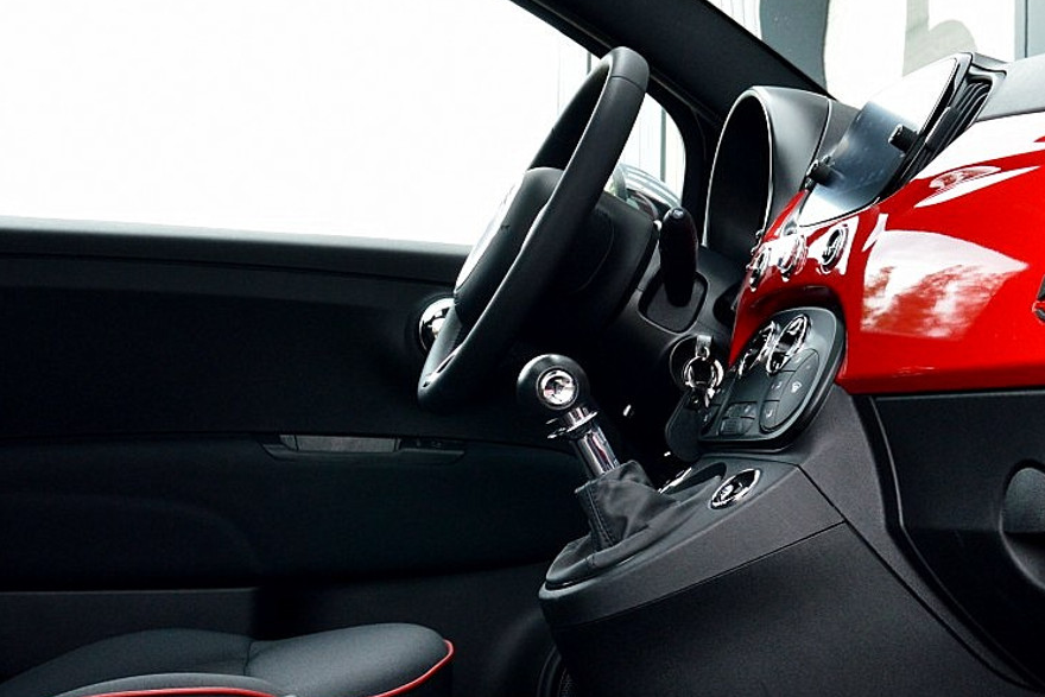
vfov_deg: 18.9
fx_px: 2090
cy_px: 367
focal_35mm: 72
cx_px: 369
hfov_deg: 27.9
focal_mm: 22
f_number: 8
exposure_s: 1/80
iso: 400
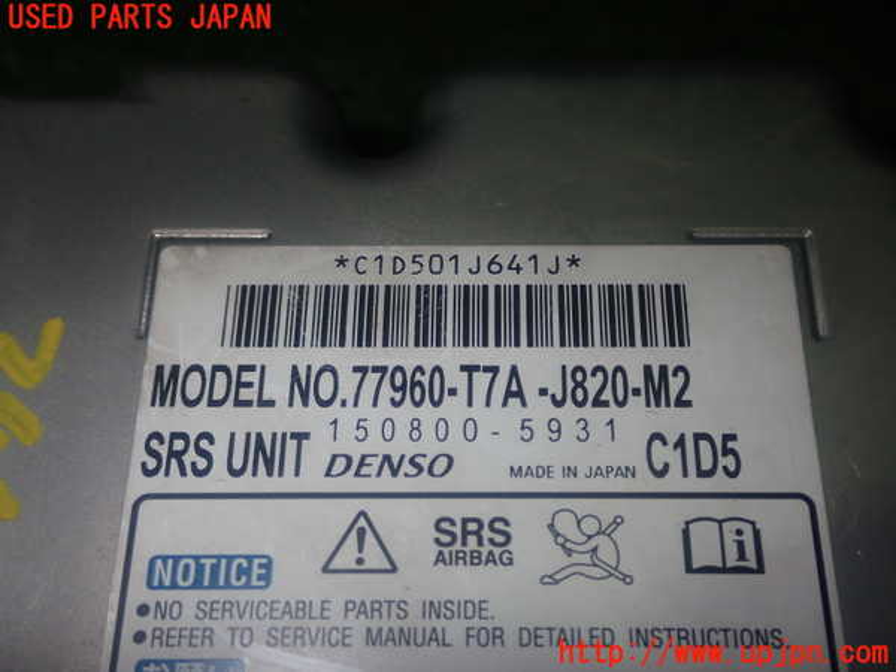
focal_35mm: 44
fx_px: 1139
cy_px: 336
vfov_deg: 32.9
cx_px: 448
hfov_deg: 42.9
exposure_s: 1/40
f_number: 9
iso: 200
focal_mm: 7.84
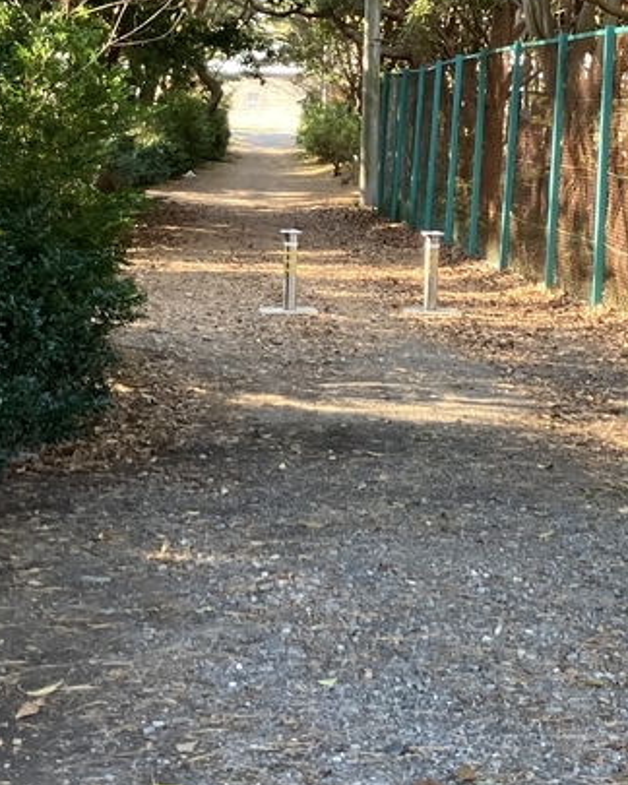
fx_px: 1882
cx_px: 428
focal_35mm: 81
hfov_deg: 18.9
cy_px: 238
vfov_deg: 23.4
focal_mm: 3.99
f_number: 1.8
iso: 64
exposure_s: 1/121
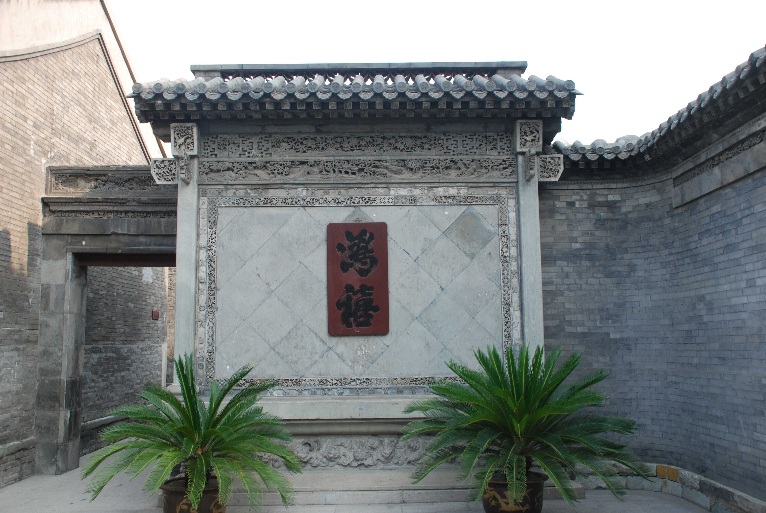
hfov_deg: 57.2
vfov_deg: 40.1
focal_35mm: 33
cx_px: 383
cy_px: 256
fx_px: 703
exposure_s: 1/160
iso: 200
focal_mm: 22
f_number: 6.3
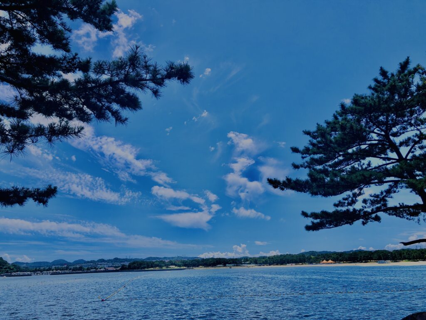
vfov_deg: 49.7
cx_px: 213
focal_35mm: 28
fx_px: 345
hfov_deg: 63.4
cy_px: 160
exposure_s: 1/2825
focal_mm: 3.99
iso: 20
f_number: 1.8
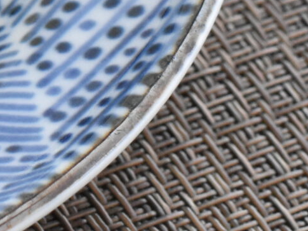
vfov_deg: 3.9
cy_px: -148
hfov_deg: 5.0
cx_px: -500
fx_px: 3387
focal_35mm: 381
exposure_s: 1/320
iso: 2500
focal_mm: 50
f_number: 7.1
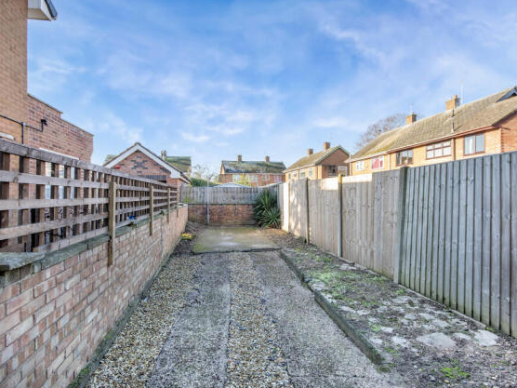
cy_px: 194
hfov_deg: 91.0
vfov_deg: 74.7
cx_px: 271
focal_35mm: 17
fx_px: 254
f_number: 8
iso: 100
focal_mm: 10
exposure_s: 1/50
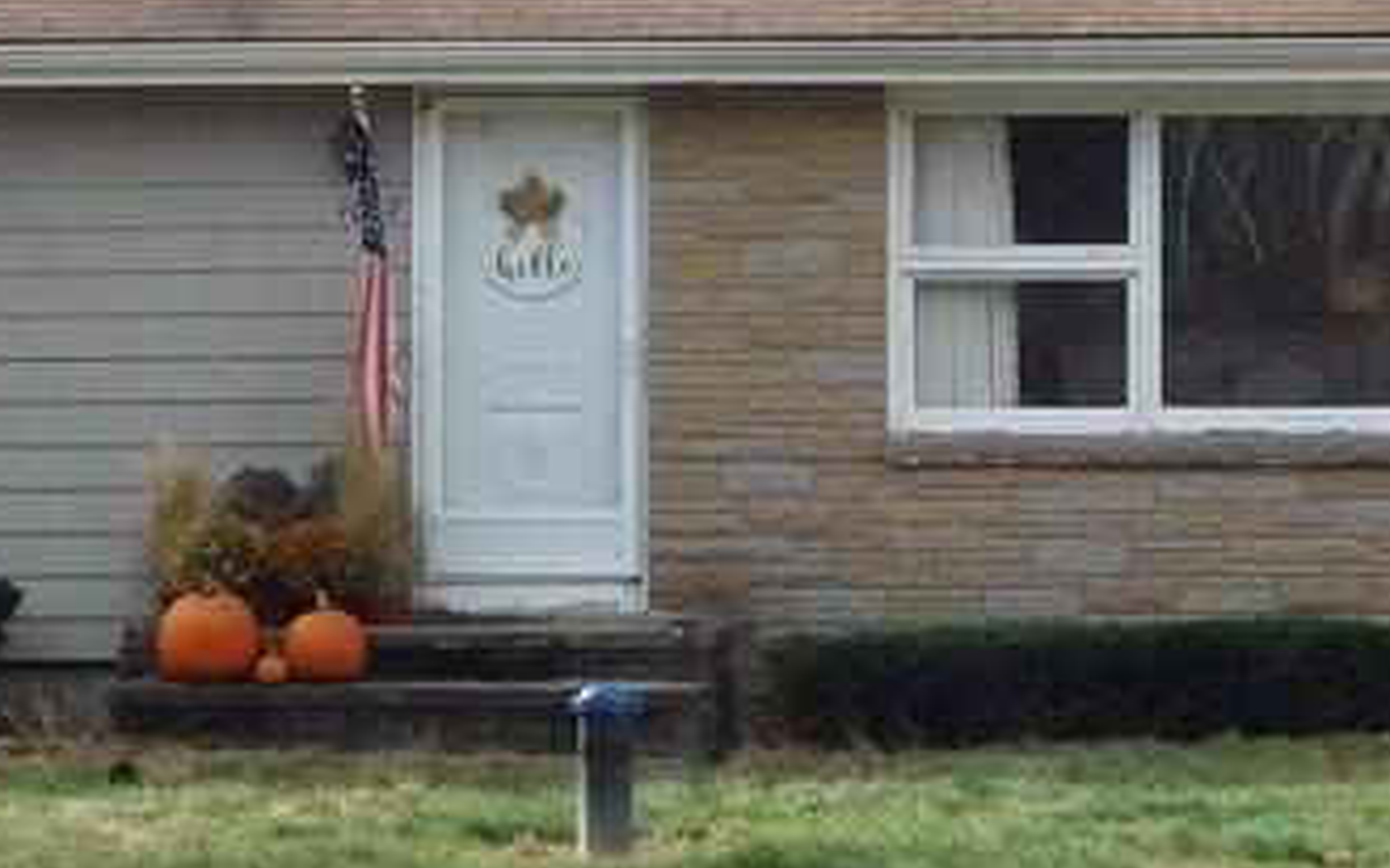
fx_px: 6362
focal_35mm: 168
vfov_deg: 7.8
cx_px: 952
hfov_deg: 12.4
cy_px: 143
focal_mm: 9
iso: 125
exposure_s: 1/400
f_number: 3.8
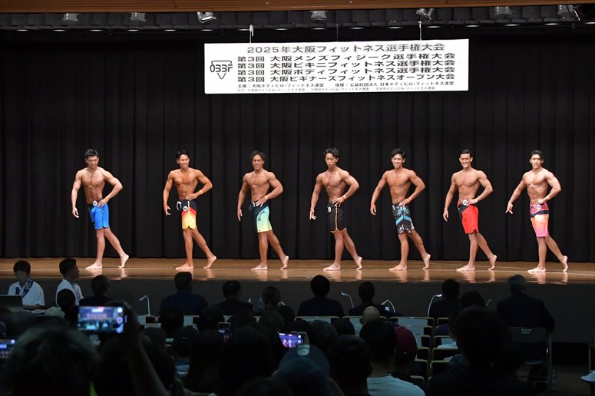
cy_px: 198
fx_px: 1355
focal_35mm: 82
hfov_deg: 24.8
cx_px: 298
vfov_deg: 16.6
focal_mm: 55
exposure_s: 1/400
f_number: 5.6
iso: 6400
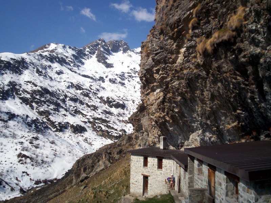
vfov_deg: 39.7
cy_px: 102
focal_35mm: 36
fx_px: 282
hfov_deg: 51.4
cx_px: 136
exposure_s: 1/1124
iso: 100
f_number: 4.5
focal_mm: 5.9
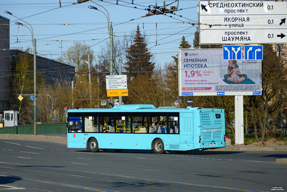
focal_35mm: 158
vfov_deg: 8.7
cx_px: 144
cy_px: 96
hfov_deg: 13.0
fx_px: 1256
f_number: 6.3
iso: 200
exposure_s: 1/1250
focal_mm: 105
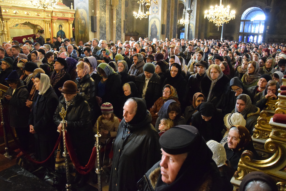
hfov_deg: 67.4
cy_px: 96
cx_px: 143
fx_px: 214
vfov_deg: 47.9
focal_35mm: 27
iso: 8000
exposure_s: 1/60
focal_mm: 18
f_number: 3.5
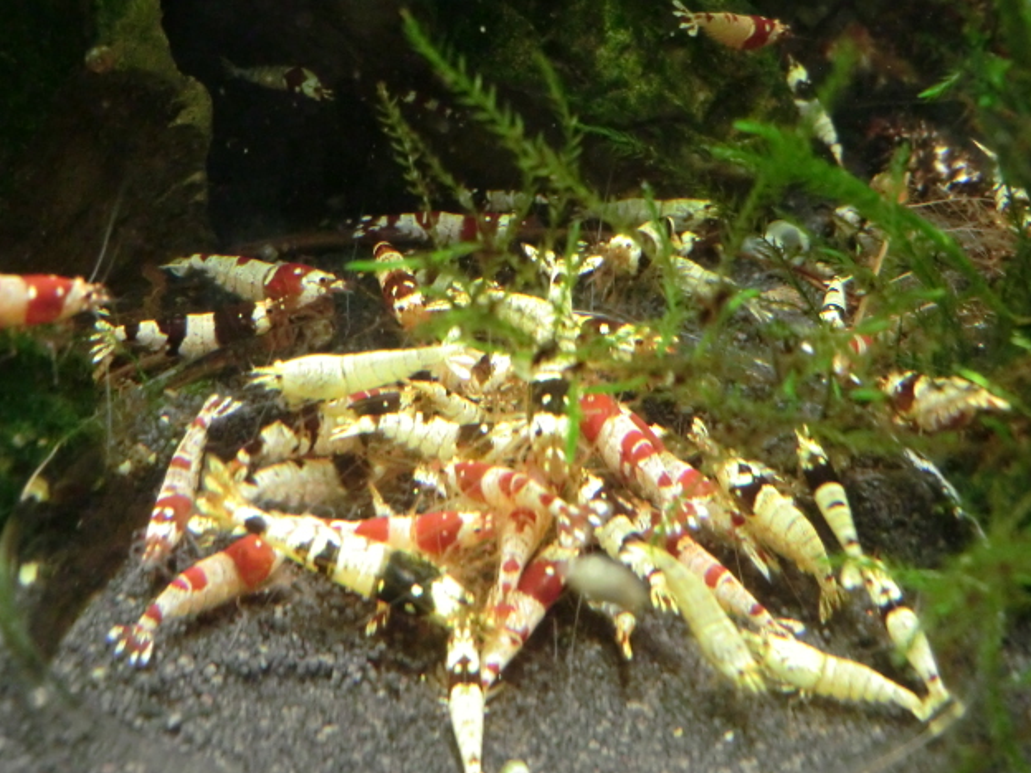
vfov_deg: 35.1
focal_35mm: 41
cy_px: 391
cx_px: 516
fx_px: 1221
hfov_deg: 45.8
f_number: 3.8
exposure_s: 1/60
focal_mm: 7.1
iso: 640
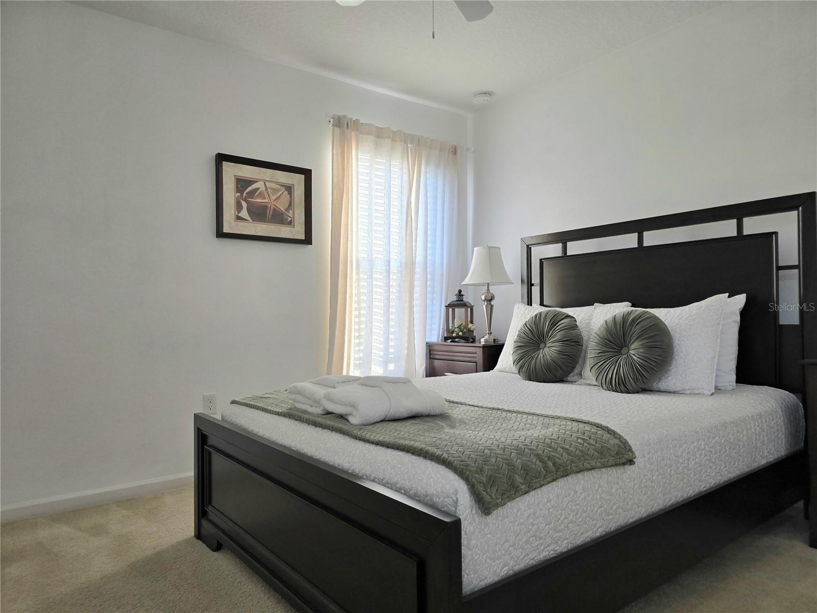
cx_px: 408
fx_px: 543
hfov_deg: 73.9
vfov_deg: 58.9
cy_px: 306
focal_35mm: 23
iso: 64
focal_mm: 6.3
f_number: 1.7
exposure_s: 1/120
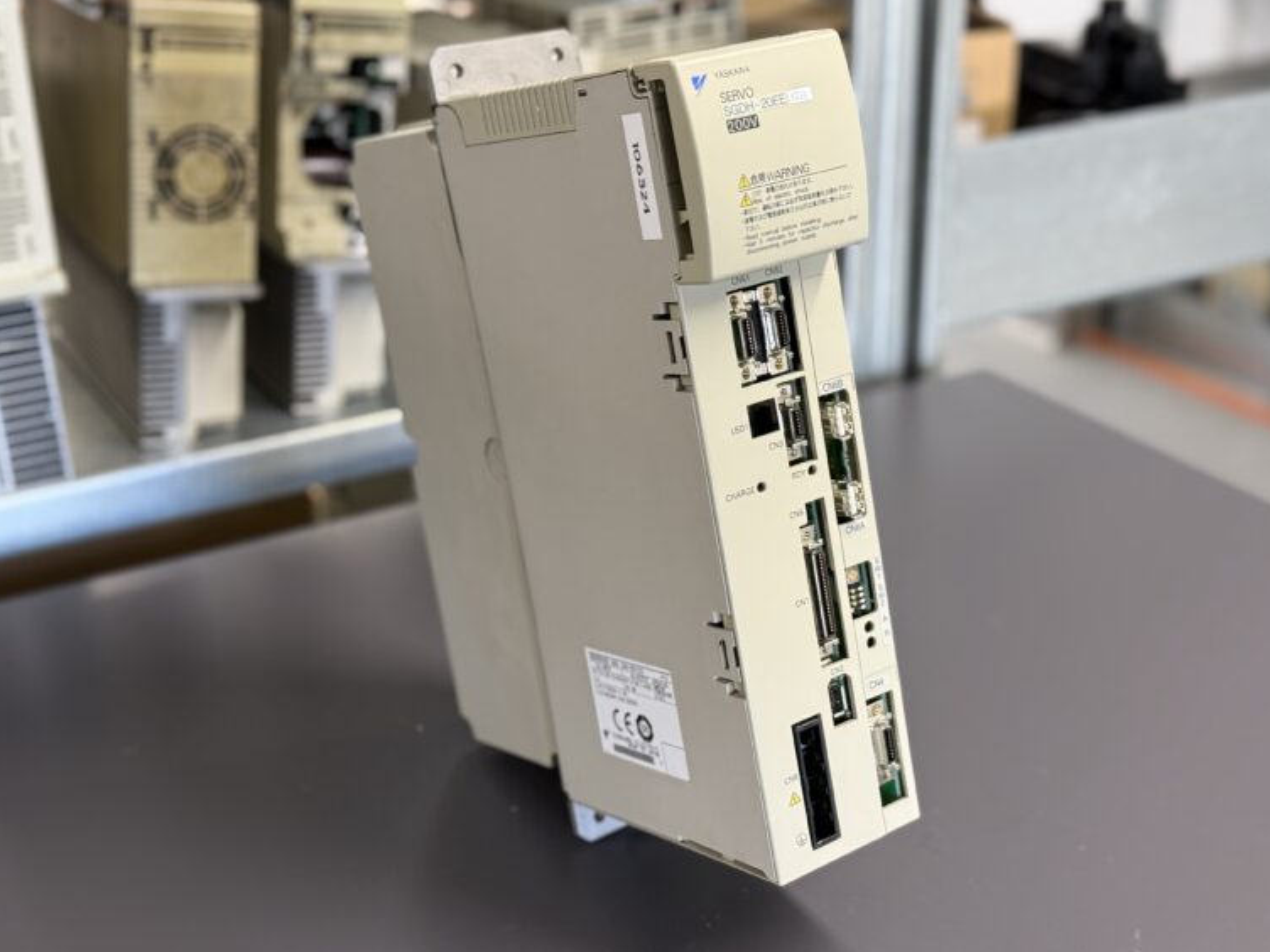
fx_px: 1798
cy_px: 473
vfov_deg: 29.7
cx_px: 642
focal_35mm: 49
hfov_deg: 38.9
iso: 200
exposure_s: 1/50
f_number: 1.78
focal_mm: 6.76
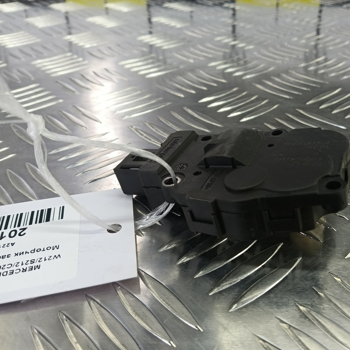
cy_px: 179
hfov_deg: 56.0
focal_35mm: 28
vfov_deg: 57.3
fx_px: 320
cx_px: 235
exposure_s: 1/50
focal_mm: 4.11
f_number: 1.6
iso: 125
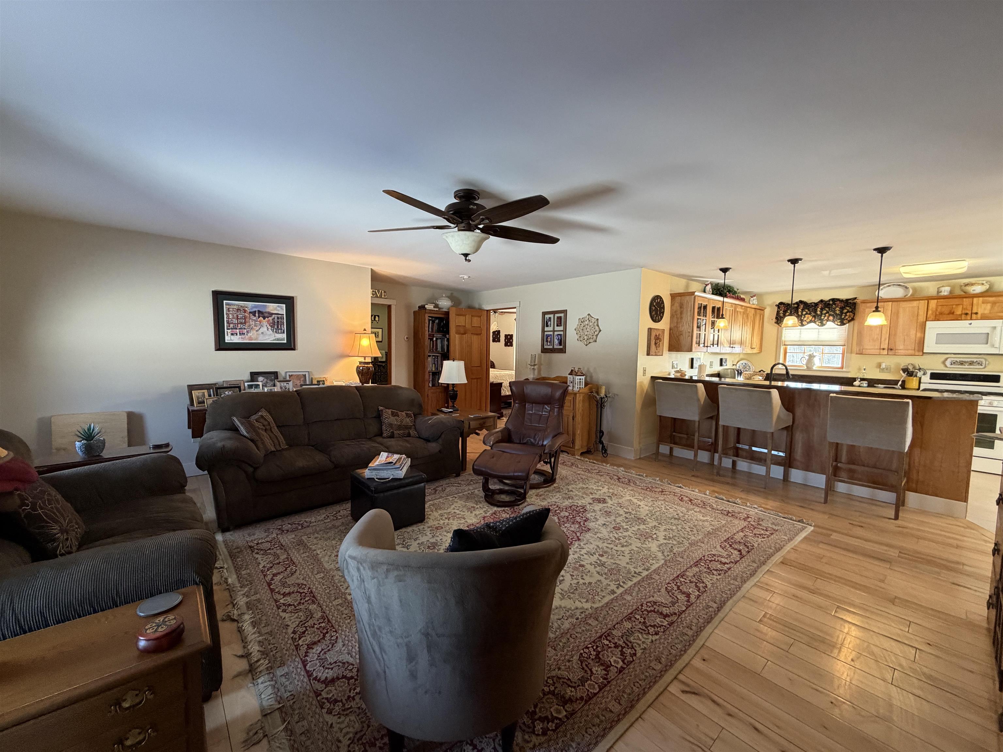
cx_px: 502
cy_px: 376
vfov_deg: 85.7
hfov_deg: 102.1
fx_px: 406
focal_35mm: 14
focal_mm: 2.22
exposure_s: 1/60
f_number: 2.2
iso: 250
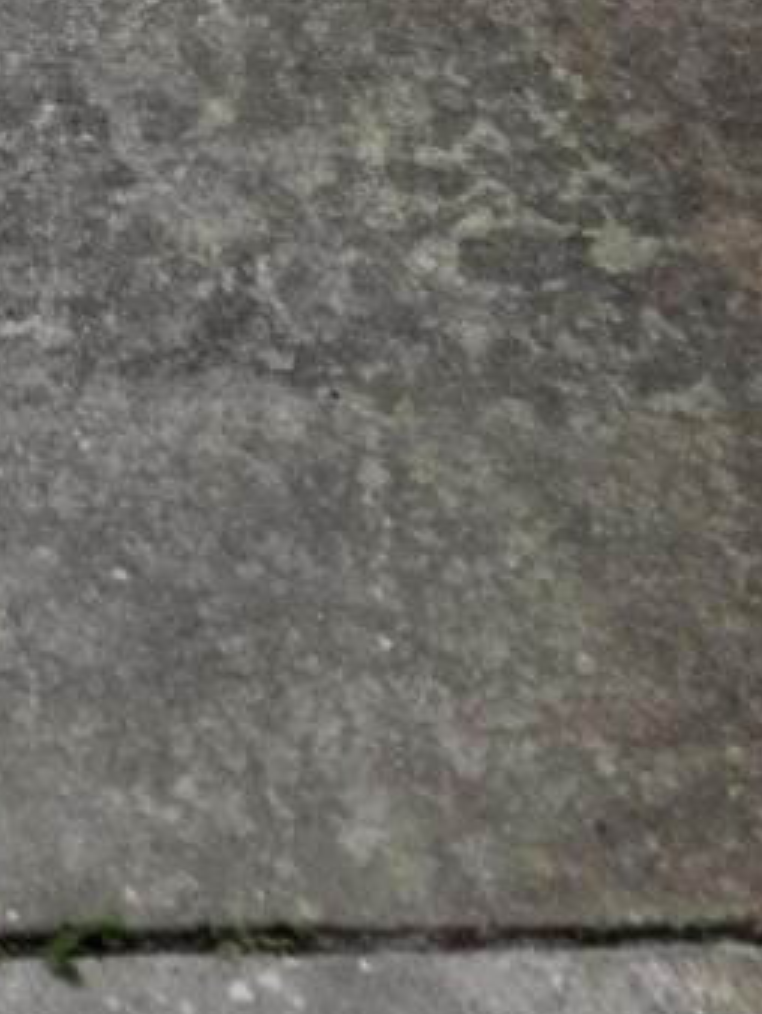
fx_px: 3987
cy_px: -1581
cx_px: -528
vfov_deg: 11.4
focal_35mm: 136
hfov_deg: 10.4
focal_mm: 6.3
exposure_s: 1/4057
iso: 80
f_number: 1.7
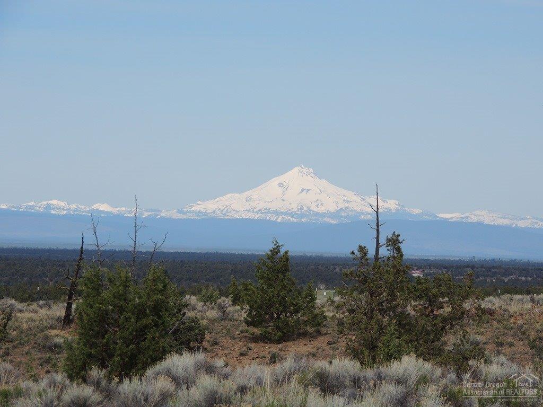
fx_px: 3137
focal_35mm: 200
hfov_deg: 9.9
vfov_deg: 7.4
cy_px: 204
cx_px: 272
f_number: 4.6
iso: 100
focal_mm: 35.6
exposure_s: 1/1000
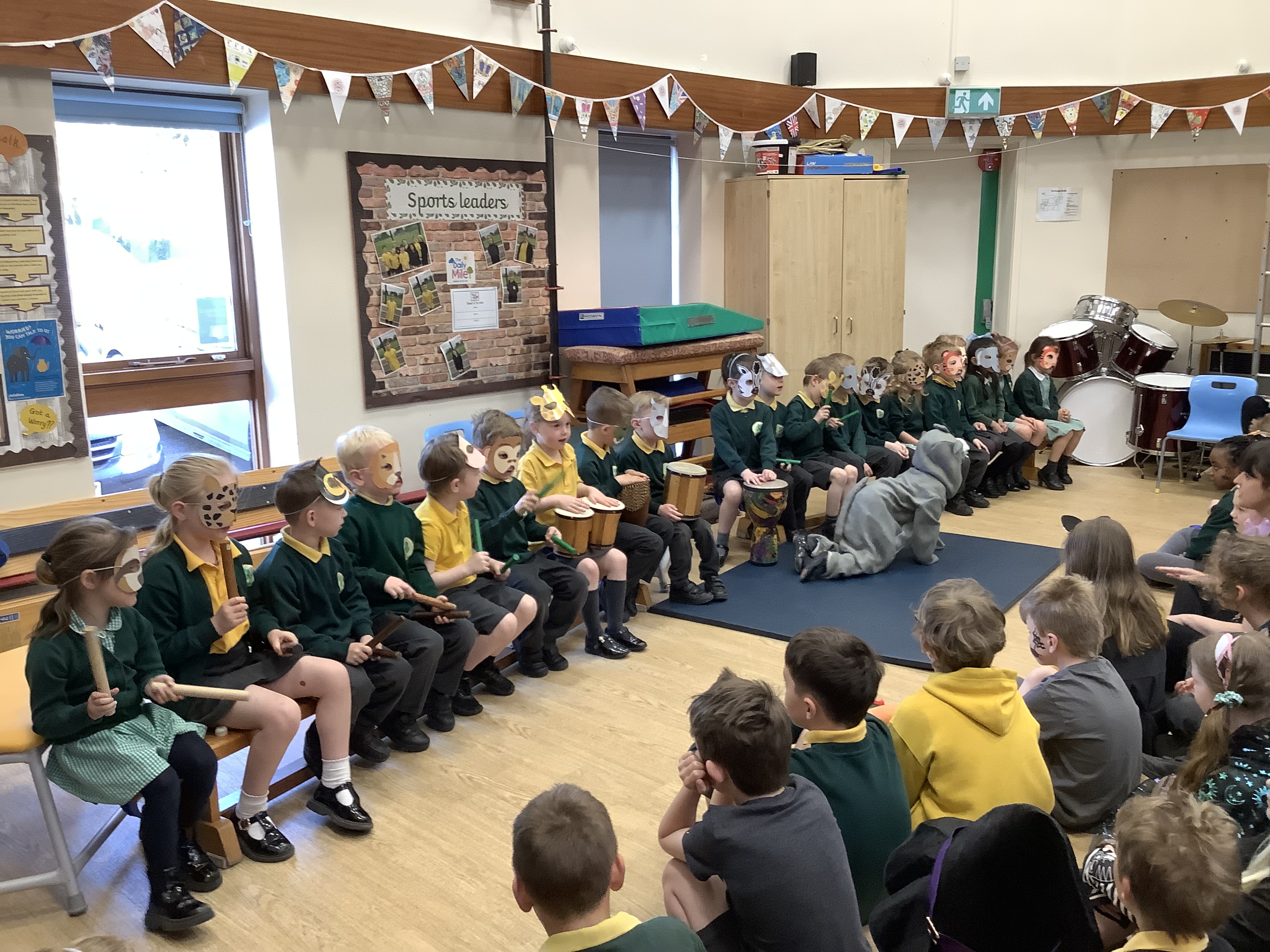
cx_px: 635
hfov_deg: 58.4
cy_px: 476
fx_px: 1137
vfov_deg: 45.4
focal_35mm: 31
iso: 200
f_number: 2.4
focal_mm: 3.3
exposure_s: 1/50
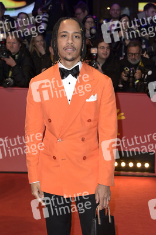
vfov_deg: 32.4
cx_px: 78
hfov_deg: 21.9
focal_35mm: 62
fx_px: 404
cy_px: 118
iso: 800
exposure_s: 1/250
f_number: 5
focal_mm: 62
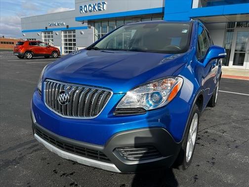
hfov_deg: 67.3
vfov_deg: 53.1
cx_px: 124
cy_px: 94
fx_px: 187
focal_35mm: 26
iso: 50
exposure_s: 1/3460
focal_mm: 5.7
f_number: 1.5
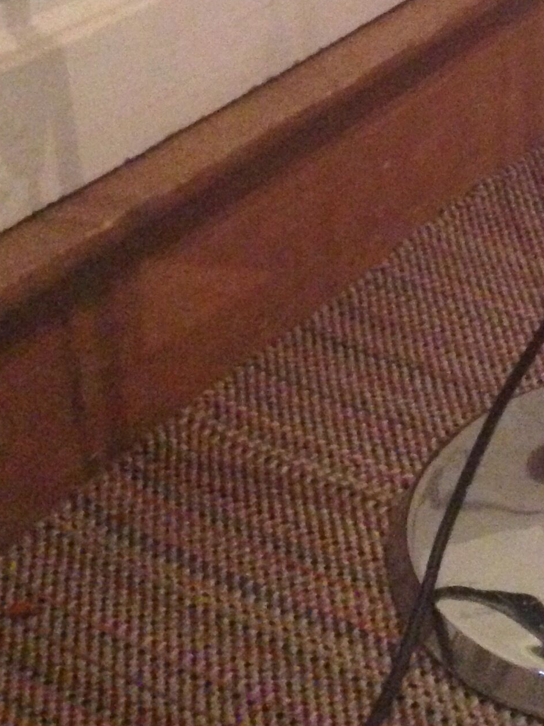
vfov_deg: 22.1
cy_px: -16
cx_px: 593
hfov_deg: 16.8
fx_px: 1781
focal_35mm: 85
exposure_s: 1/15
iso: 800
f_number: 2.4
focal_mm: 4.12
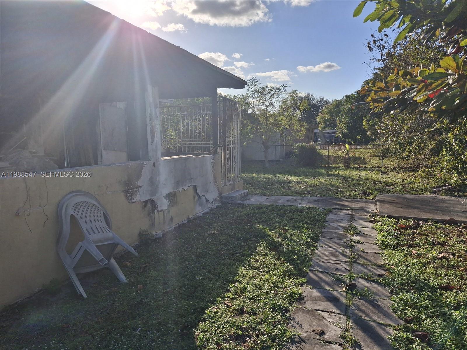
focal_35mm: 25
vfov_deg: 54.9
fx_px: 337
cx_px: 234
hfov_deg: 69.4
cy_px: 175
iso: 32
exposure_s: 1/3236
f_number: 1.8
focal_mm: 4.69
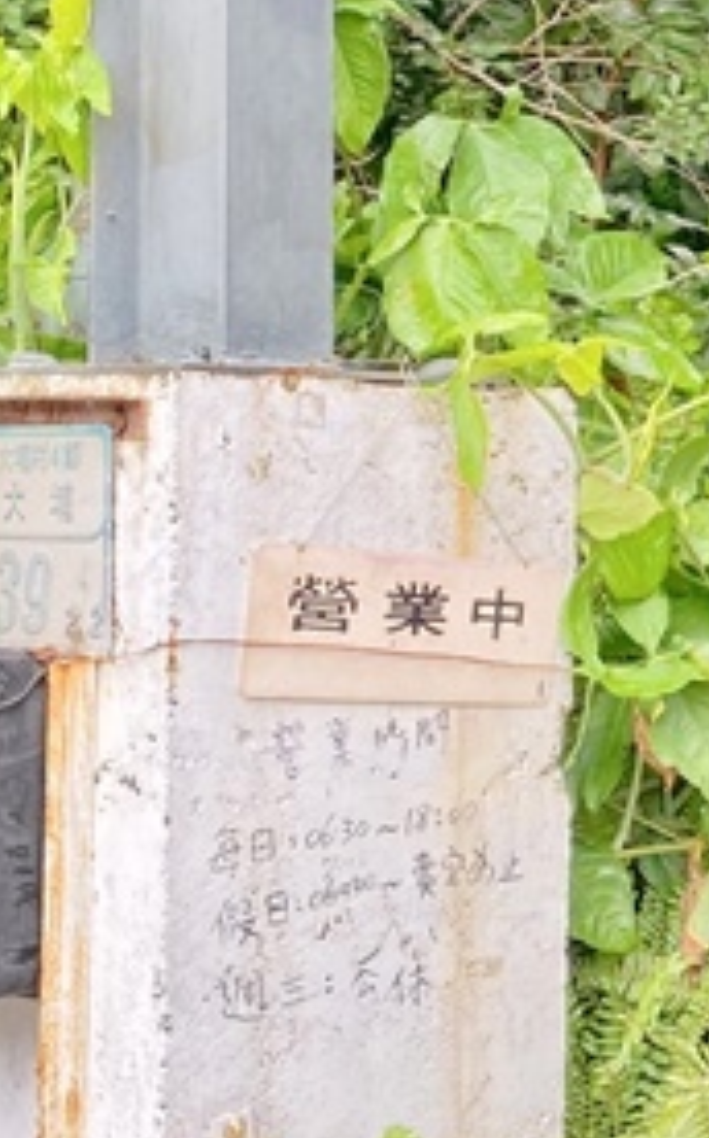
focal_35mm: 80
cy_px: 433
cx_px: 1084
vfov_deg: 25.8
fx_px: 2478
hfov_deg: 15.0
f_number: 1.8
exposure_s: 1/205
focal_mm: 4.25
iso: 32
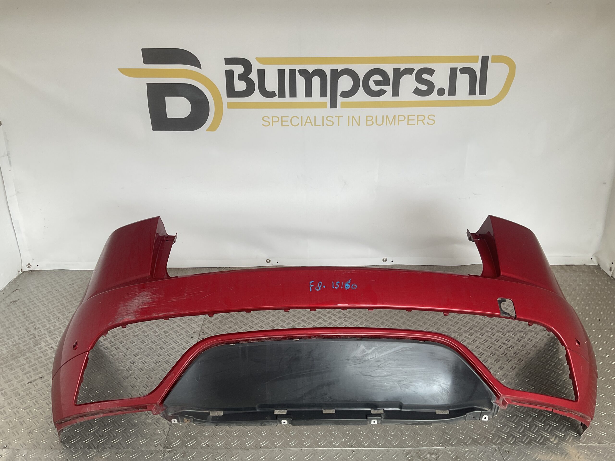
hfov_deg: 61.7
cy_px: 230
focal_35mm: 29
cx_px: 308
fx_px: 515
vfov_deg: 48.2
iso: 32
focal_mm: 3
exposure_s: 1/120
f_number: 1.8
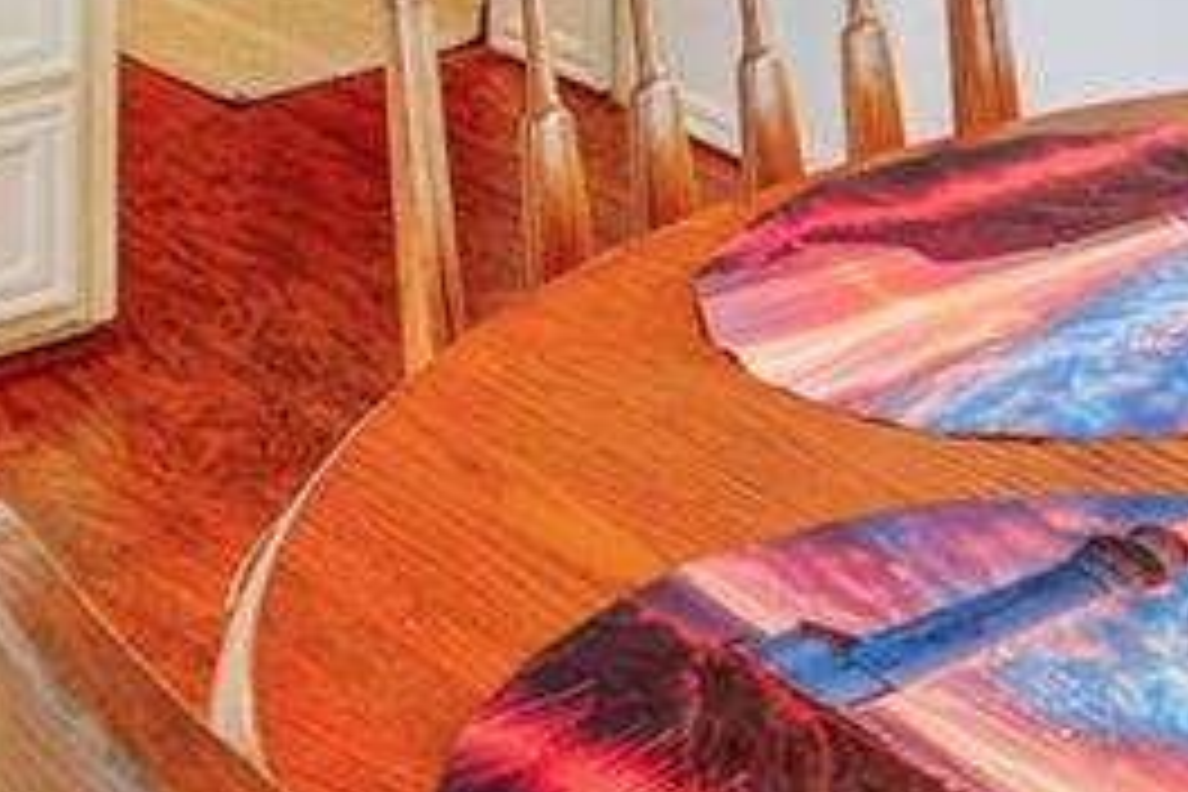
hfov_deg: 19.6
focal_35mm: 97
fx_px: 3201
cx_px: 1480
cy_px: -1017
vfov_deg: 11.8
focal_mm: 16
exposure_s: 1/20
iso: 400
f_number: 8
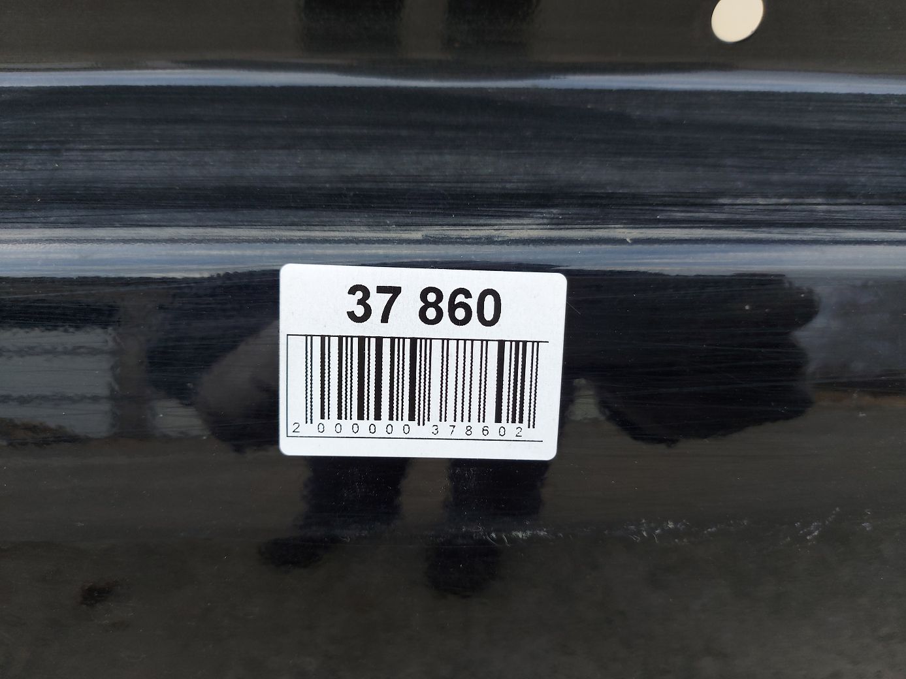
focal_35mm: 24
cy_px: 340
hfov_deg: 71.6
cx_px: 453
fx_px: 628
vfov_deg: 56.8
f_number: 1.8
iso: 50
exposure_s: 1/100
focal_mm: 5.23
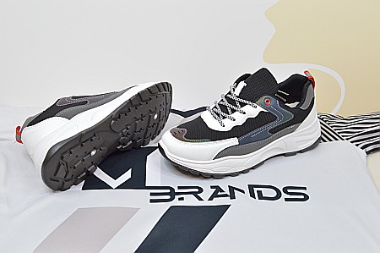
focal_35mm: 45
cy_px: 126
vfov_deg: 29.8
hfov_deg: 43.6
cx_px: 190
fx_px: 474
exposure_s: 1/15
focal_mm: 30
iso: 400
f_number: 9
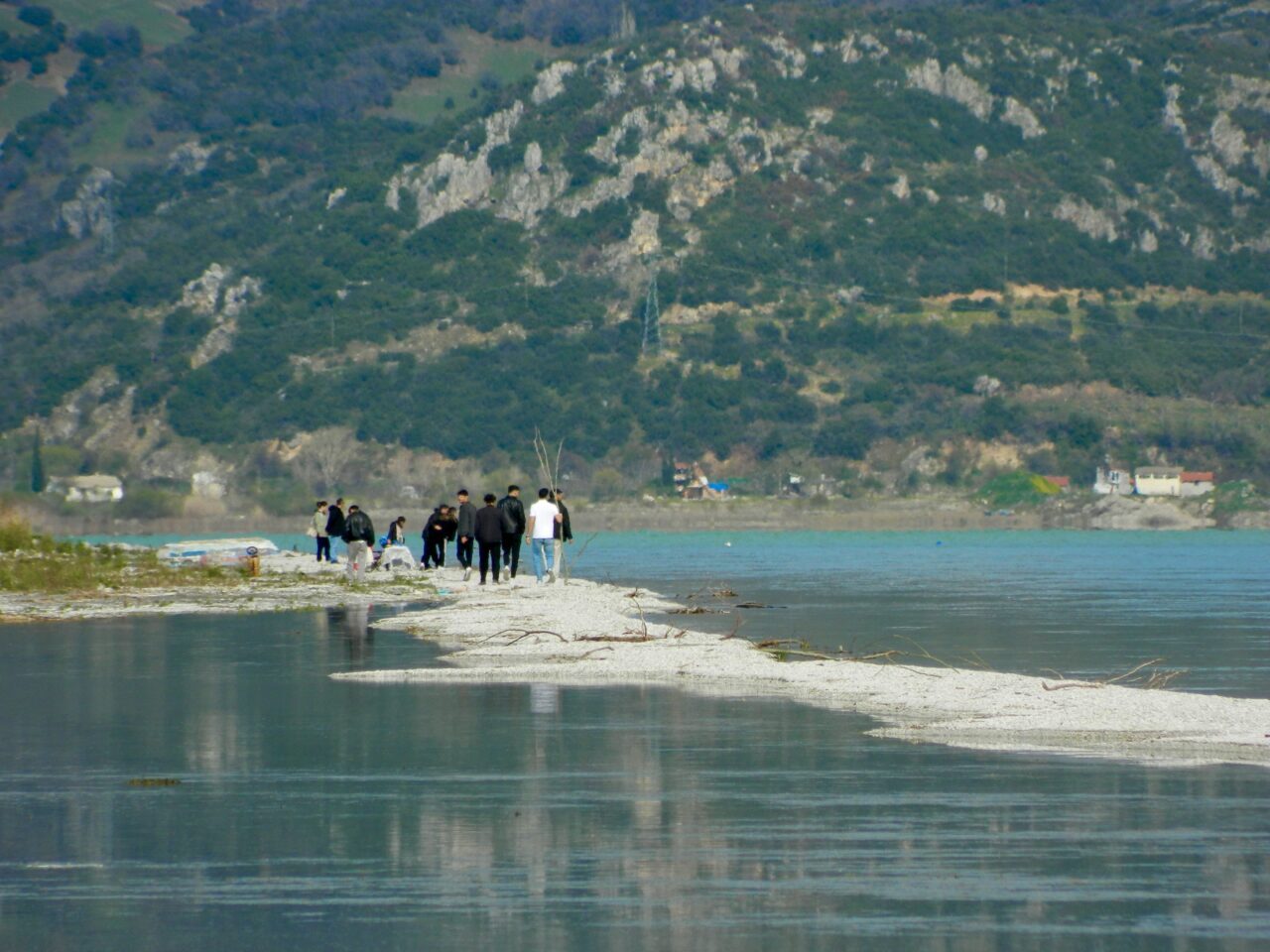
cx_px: 635
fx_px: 19261
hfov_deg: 3.8
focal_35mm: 525
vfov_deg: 2.8
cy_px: 476
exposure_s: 1/500
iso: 80
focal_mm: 94.5
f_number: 5.8
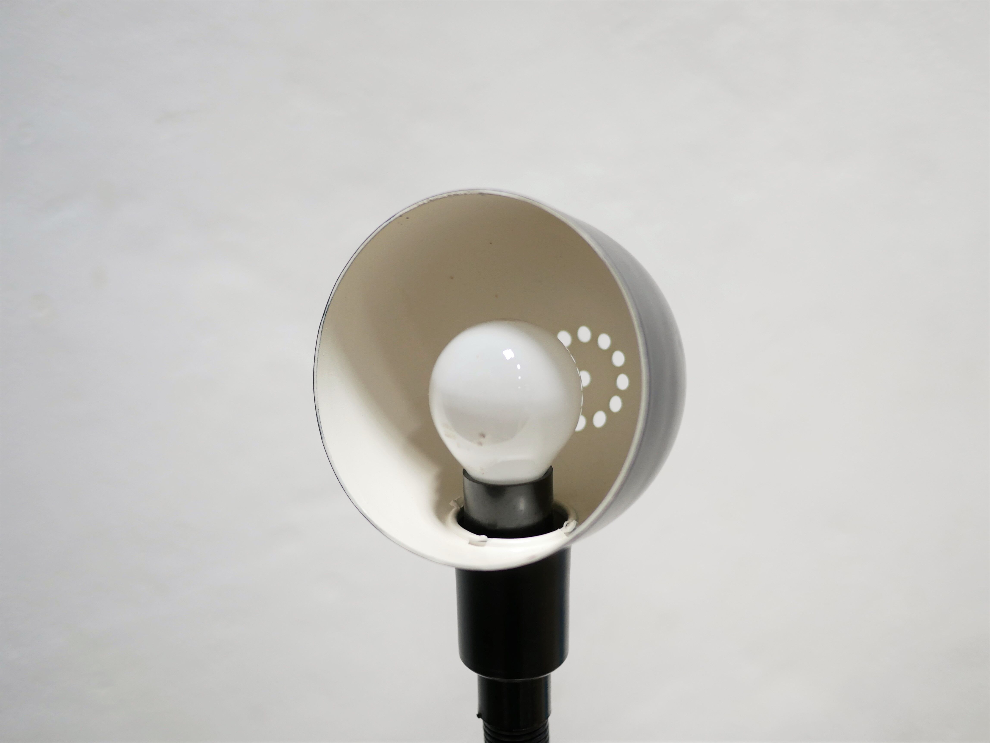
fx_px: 1144
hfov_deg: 46.8
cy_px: 372
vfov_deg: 36.0
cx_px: 495
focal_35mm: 40
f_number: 1.7
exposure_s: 1/60
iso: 400
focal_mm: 20
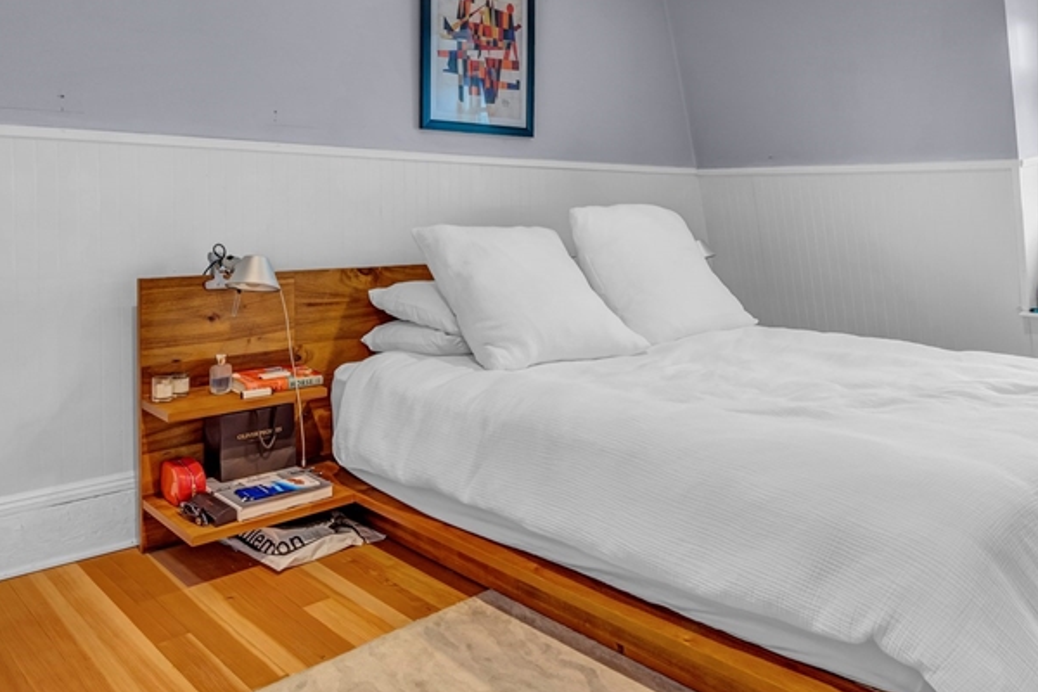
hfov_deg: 63.4
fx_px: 836
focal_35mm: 29
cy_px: 202
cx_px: 586
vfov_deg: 43.9
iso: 320
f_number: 11
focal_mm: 17
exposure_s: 1
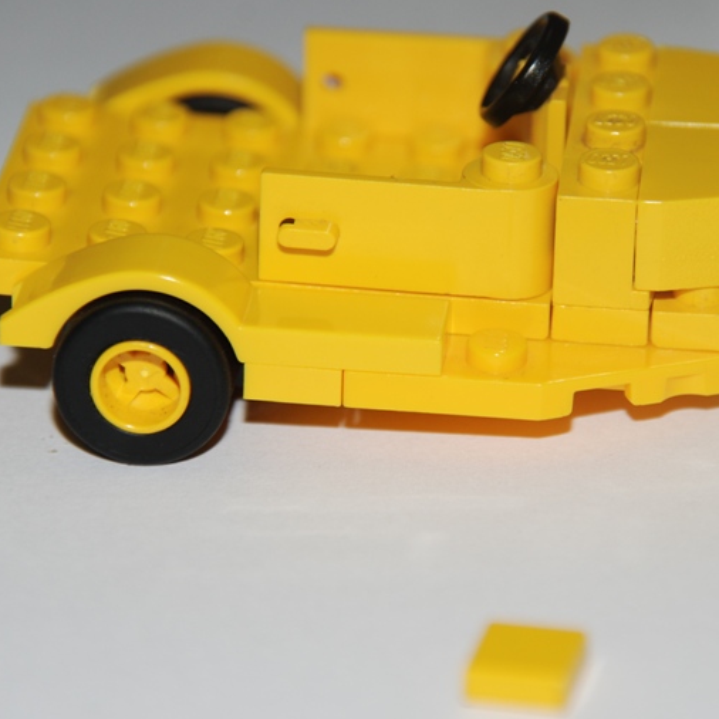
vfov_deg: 4.3
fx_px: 9494
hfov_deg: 4.3
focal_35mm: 404
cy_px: 374
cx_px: 436
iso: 200
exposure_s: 1/60
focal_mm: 200
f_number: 6.3
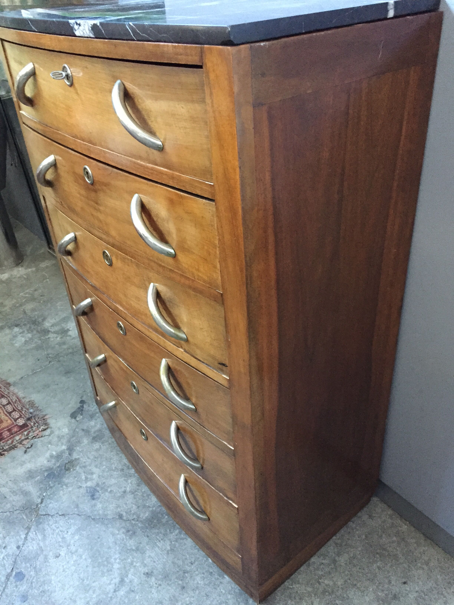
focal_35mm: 29
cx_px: 227
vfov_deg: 61.7
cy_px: 302
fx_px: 507
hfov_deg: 48.2
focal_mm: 4.15
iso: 400
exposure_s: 1/17
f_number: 2.2
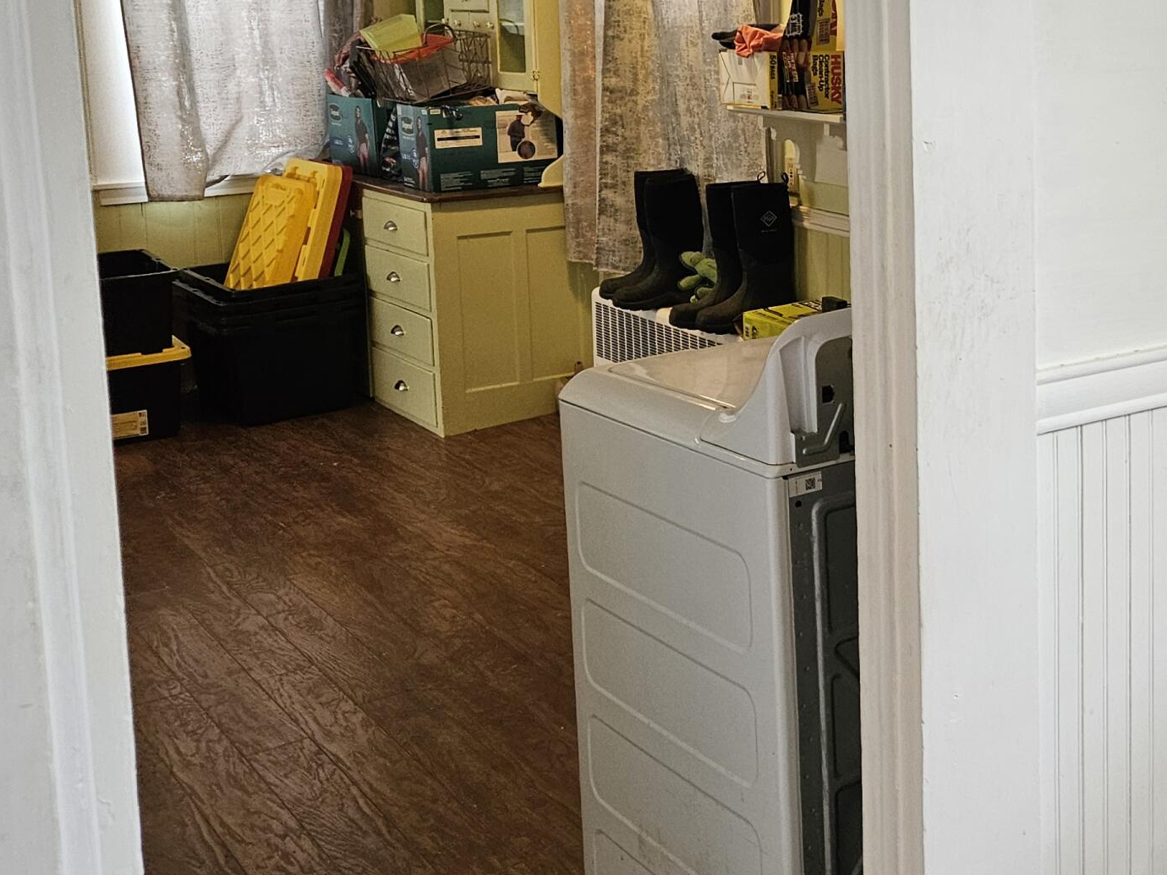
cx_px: 1104
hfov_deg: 35.4
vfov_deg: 28.6
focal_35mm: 50
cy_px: 208
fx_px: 1686
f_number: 1.8
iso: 250
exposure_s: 1/120
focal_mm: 5.4
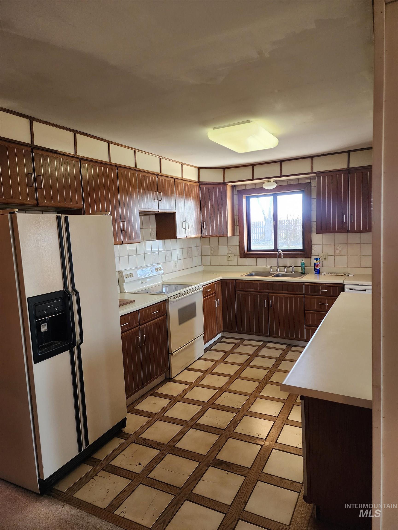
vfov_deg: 73.9
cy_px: 265
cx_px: 199
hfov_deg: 58.9
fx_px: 353
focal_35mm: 23
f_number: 1.8
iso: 400
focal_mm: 6.4
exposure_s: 1/120
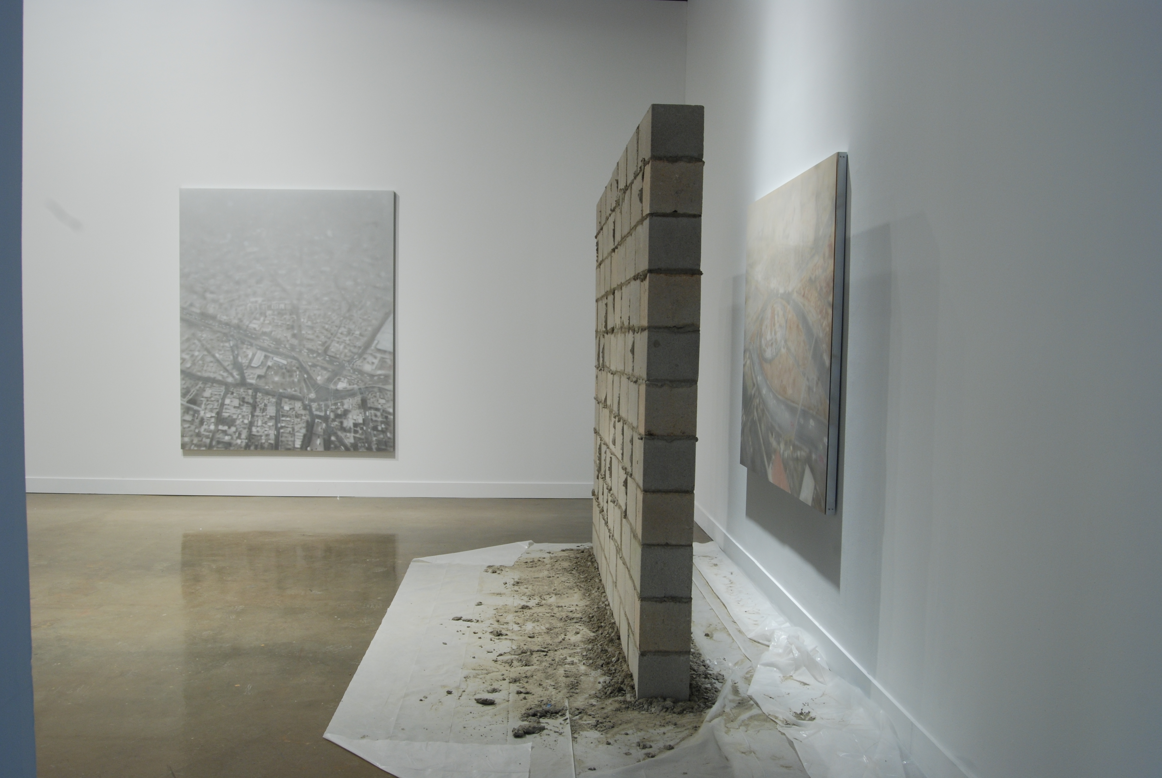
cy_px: 389
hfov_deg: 57.2
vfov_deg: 40.1
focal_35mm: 33
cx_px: 581
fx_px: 1066
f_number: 11
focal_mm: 22
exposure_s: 1.1
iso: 250
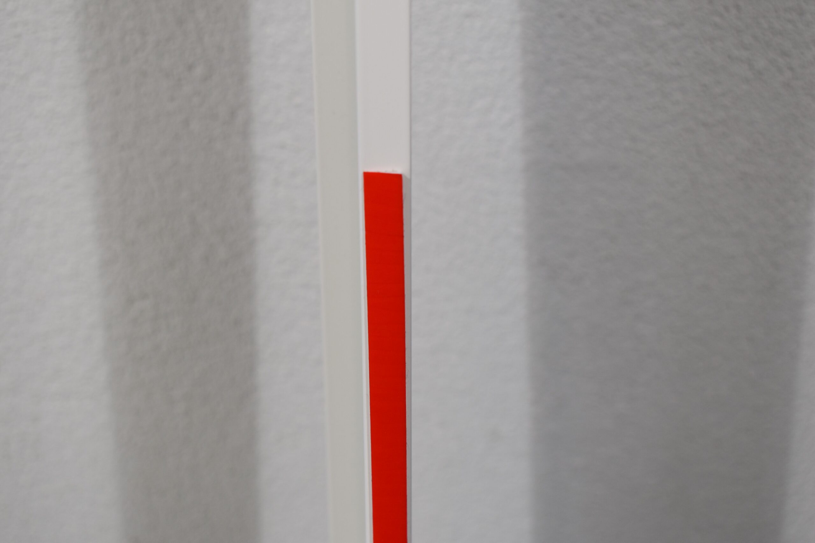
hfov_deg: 31.9
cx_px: 408
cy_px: 272
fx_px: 1426
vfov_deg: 21.6
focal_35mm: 63
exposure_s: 1/125
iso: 360
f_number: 5.6
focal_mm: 42
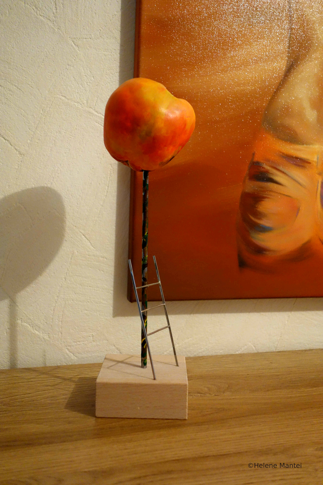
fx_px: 511
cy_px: 242
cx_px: 162
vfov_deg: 50.7
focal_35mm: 38
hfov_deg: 35.1
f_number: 2.8
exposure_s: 1/40
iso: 800
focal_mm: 14.23
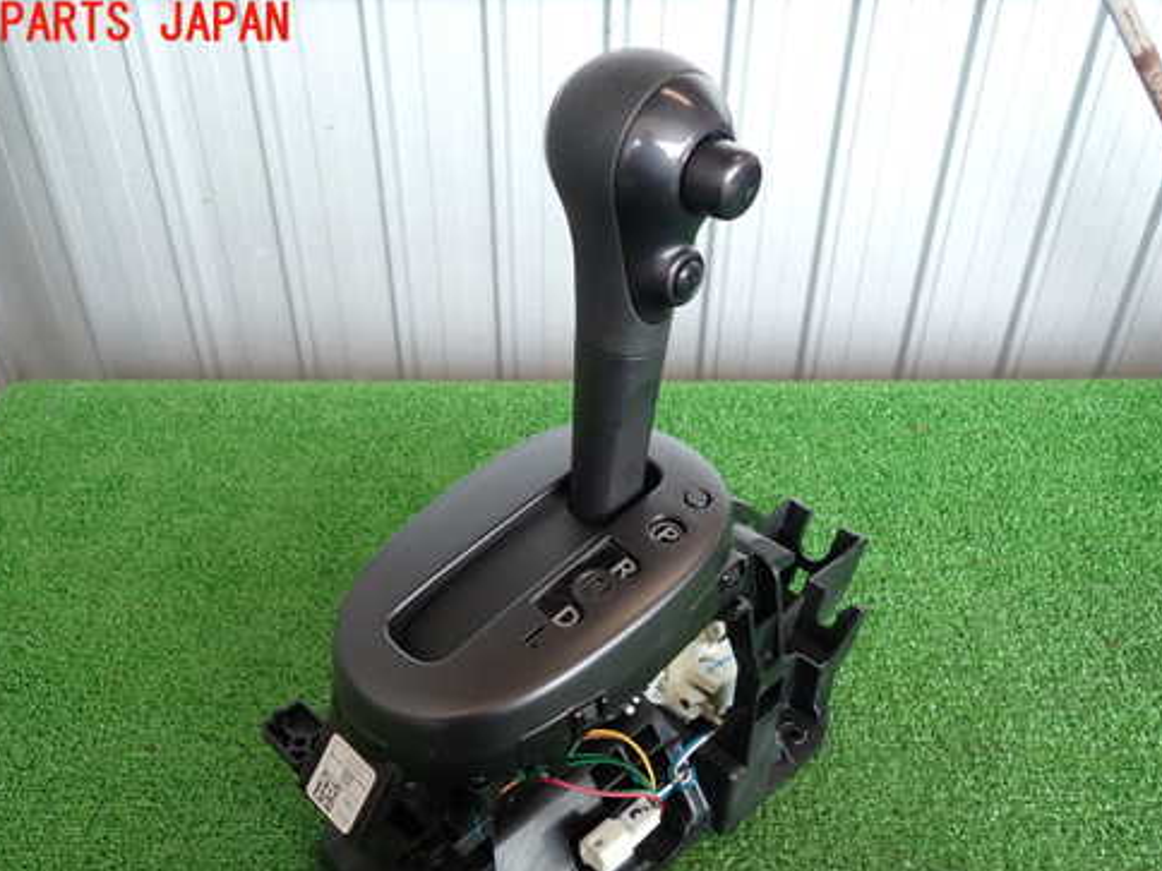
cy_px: 535
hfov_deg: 58.3
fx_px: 1041
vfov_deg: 45.1
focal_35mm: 31
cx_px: 574
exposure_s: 1/80
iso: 100
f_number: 2
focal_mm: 4.5
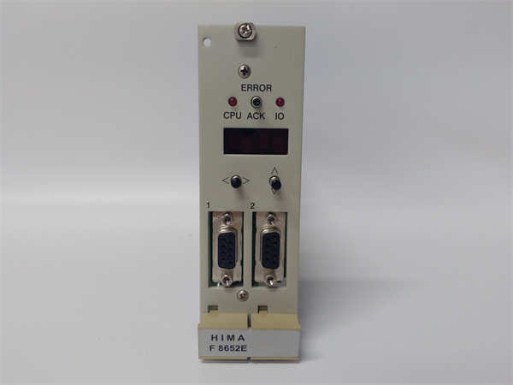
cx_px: 256
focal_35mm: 27
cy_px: 192
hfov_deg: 65.3
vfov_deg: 51.4
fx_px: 400
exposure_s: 1/33
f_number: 2
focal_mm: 3.79
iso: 148
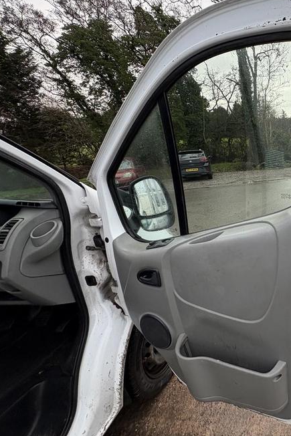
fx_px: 242
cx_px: 284
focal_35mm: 20
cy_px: 218
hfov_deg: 51.1
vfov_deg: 84.0
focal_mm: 2.22
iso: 40
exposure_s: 1/128
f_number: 2.2
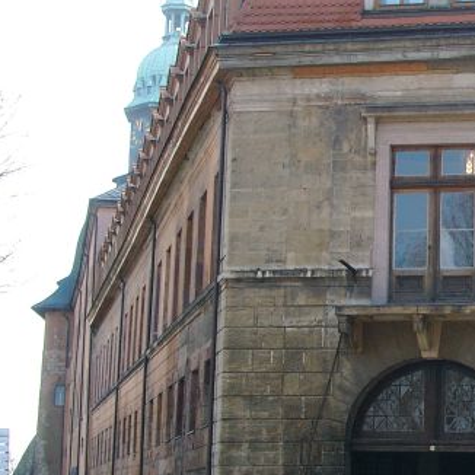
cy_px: 236
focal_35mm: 102
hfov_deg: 16.6
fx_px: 1584
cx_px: 509
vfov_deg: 17.1
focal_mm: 9.82
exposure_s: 1/226
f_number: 4
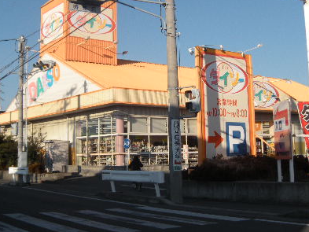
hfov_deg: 33.8
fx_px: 509
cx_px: 154
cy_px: 89
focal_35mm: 57
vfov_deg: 25.6
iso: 64
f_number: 3.8
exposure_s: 1/772
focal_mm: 5.9
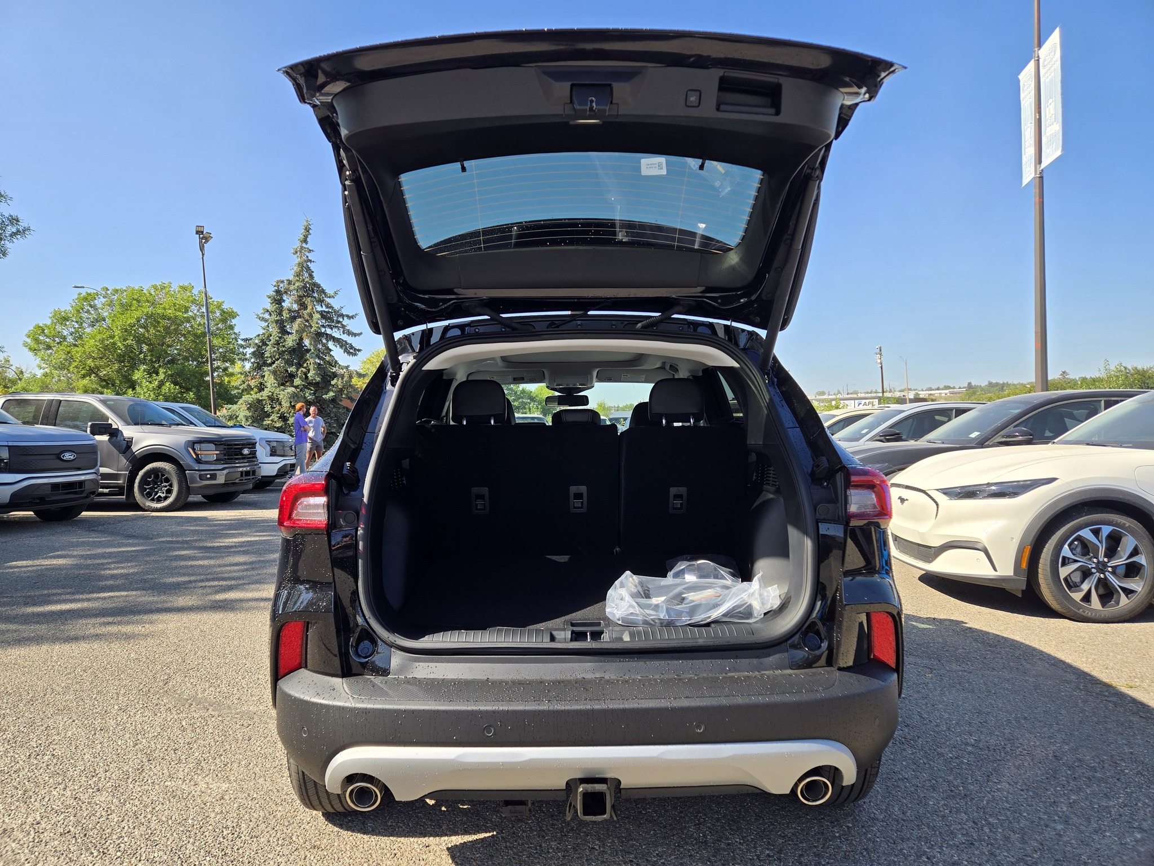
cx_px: 577
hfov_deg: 73.9
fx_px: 767
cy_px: 433
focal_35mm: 23
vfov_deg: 58.9
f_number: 1.8
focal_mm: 5.4
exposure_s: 1/1167
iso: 25
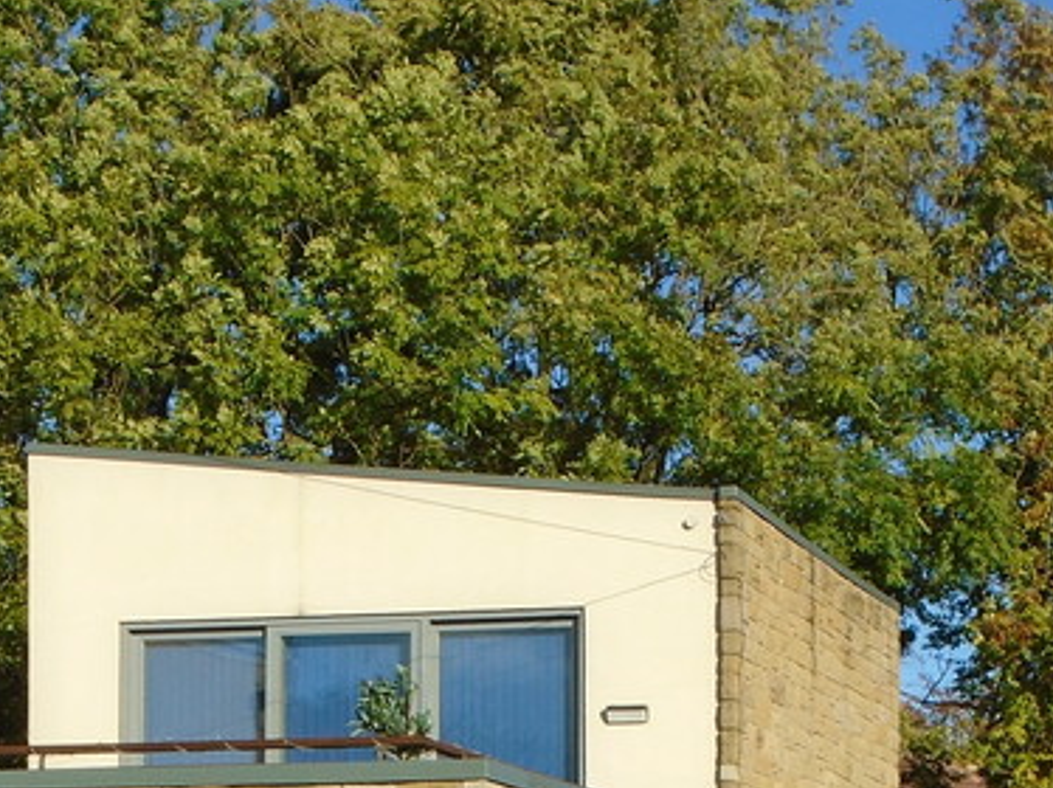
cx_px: 614
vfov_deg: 12.7
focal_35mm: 115
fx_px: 3496
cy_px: 839
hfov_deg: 17.1
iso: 100
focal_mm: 7.4
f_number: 4.1
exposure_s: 1/800
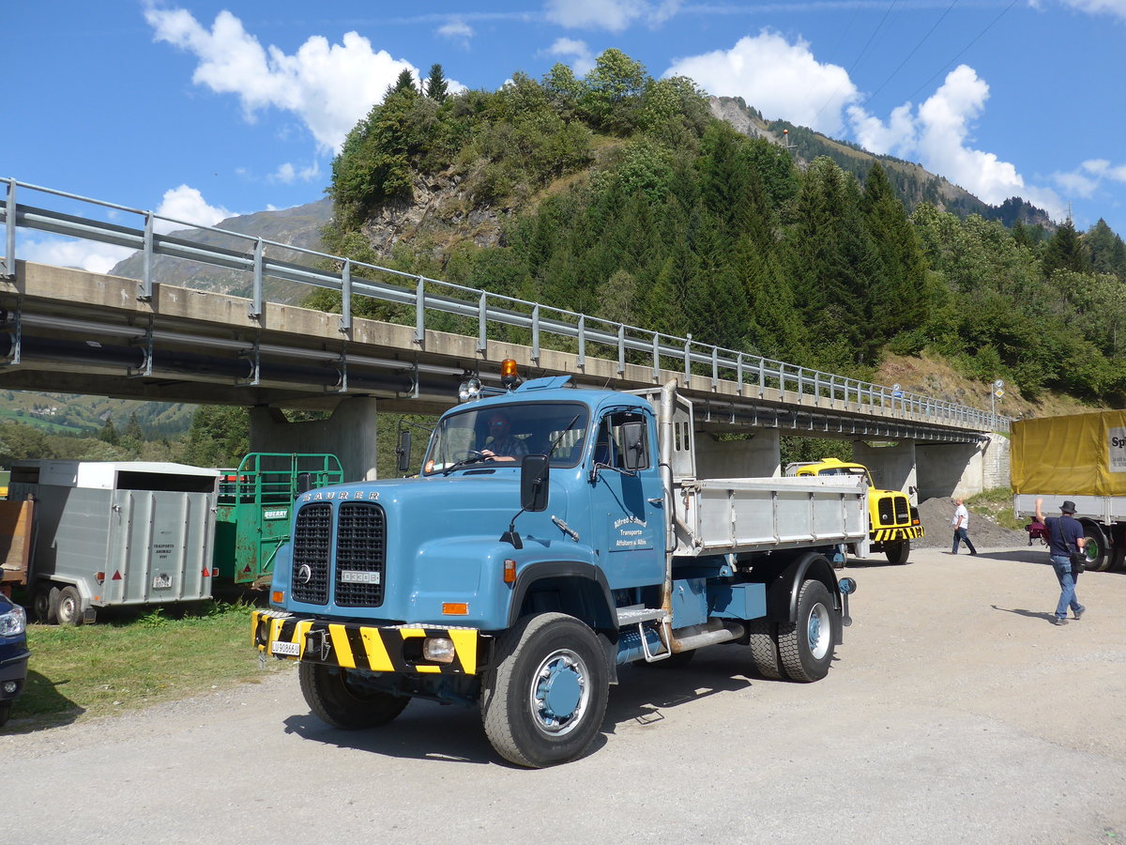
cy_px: 422
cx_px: 563
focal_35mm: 29
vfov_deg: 48.2
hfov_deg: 61.7
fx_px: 943
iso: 80
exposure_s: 1/1300
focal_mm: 6
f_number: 2.8
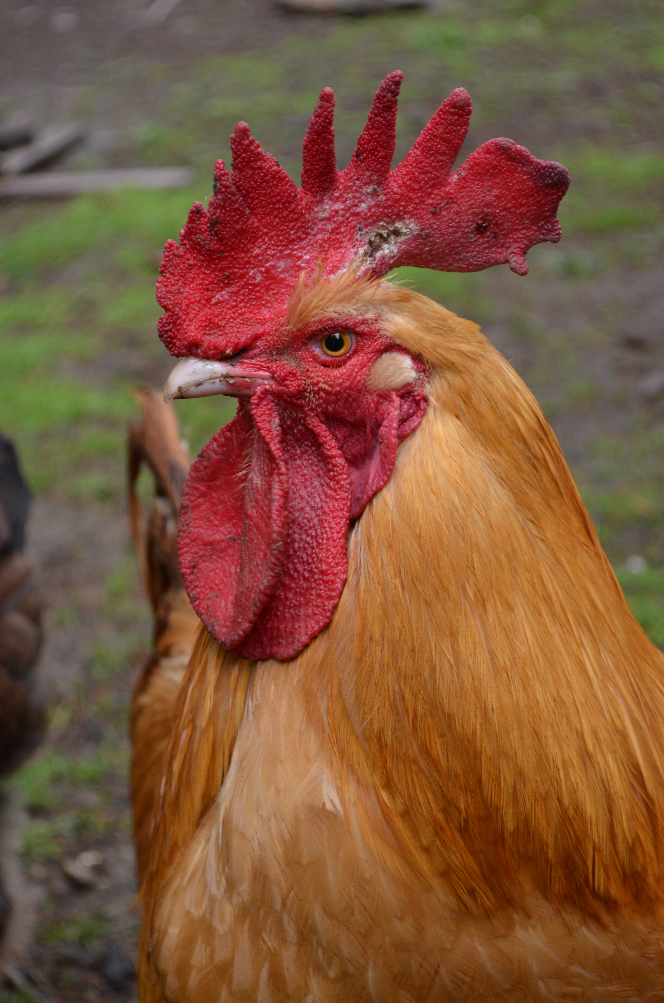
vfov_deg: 24.7
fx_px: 2293
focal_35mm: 82
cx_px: 332
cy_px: 502
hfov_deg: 16.5
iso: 400
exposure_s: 1/125
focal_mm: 55
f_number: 5.6
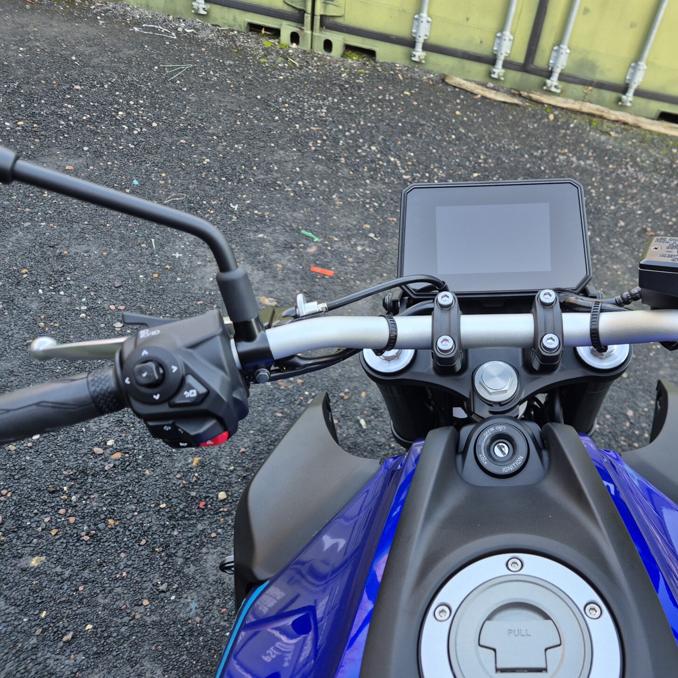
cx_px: 466
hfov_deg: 55.8
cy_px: 335
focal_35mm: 28
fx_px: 620
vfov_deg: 57.3
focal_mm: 5.4
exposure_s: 1/180
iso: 200
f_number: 1.8
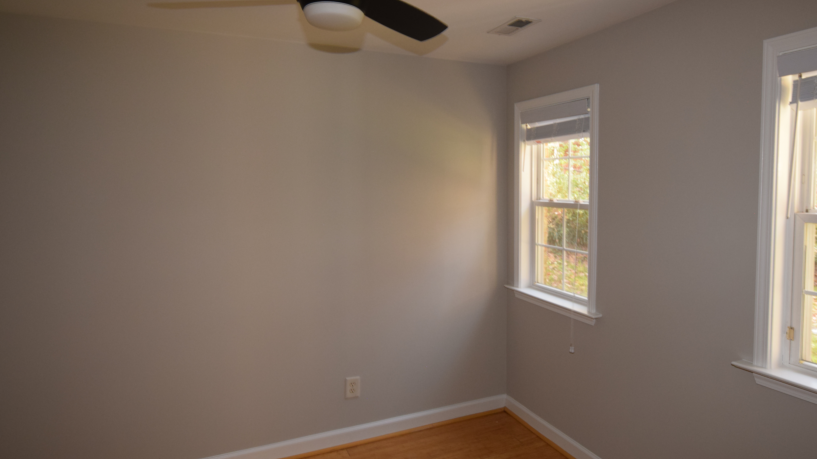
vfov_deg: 46.6
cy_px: 221
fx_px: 534
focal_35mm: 25
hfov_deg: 74.5
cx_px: 466
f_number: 5
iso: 720
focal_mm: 13
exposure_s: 1/100
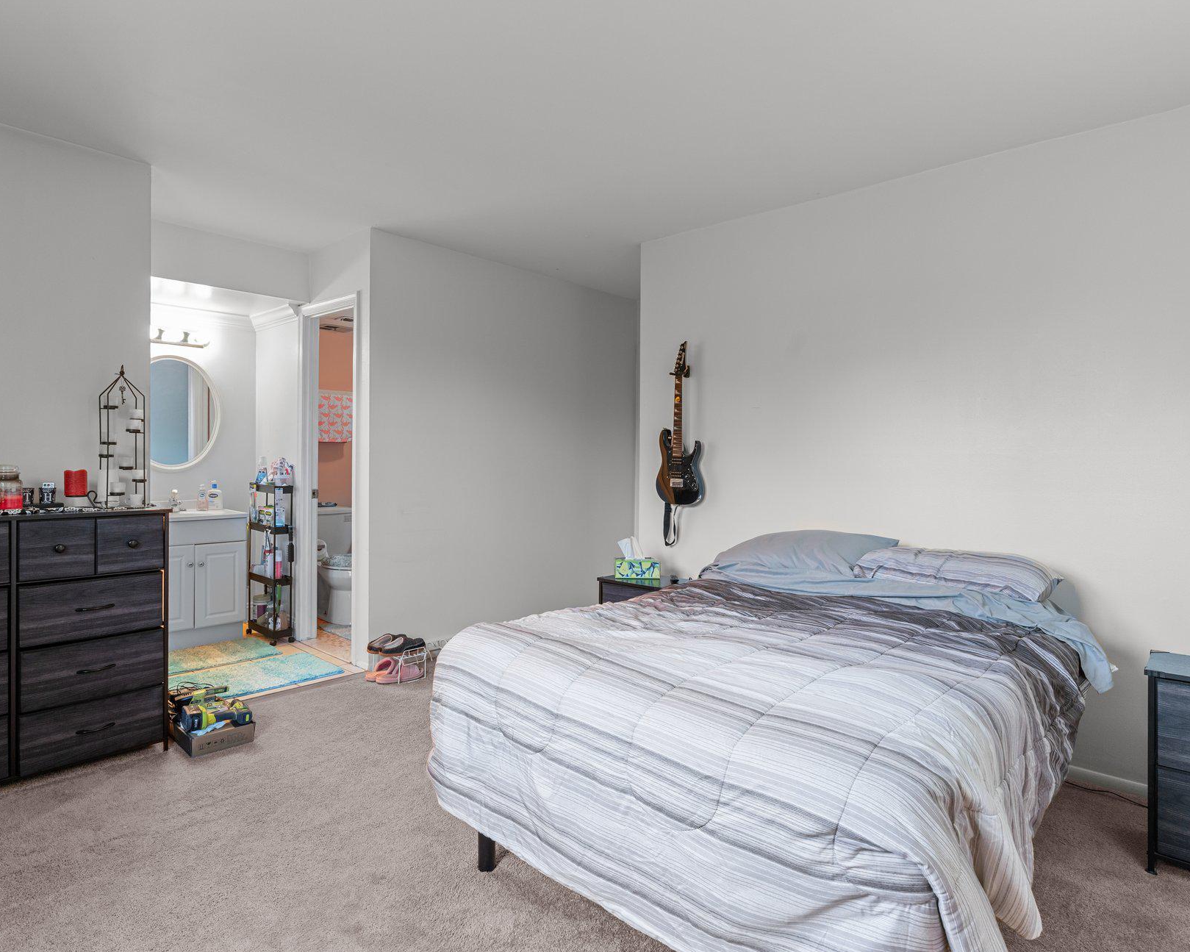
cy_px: 498
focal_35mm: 19
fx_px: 669
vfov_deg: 70.8
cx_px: 579
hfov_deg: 83.3
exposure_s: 1/2.5
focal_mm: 16
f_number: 8
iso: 1000
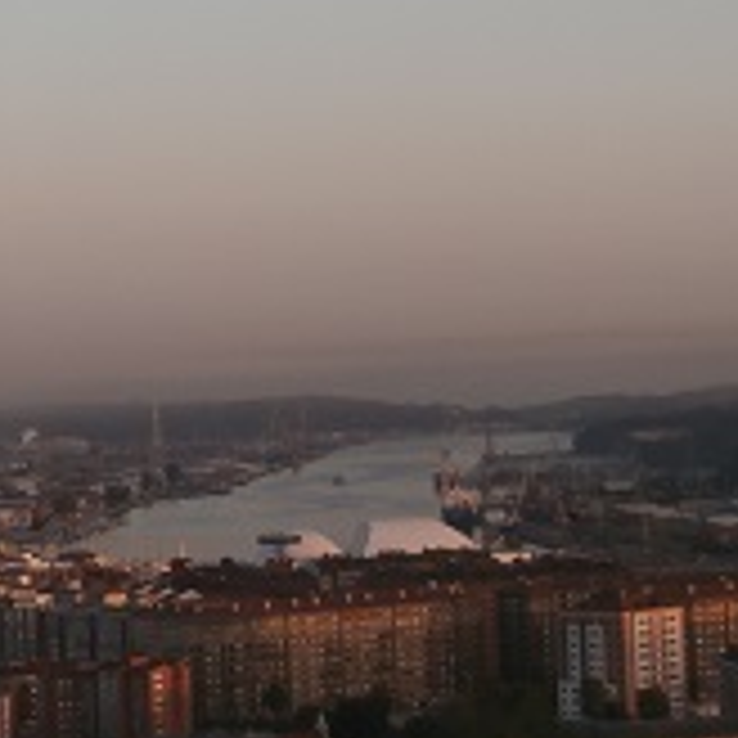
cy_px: 202
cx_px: 32
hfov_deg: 11.5
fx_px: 3618
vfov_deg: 11.6
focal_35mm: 150
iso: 100
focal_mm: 12.1
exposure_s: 1/160
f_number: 4.7
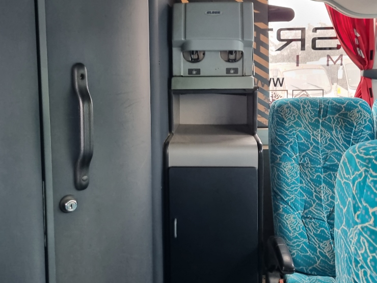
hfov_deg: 51.4
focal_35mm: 36
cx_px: 191
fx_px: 392
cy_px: 96
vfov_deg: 39.2
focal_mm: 5.4
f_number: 1.8
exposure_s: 1/50
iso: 320
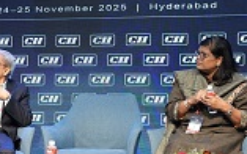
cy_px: 90
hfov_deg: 16.5
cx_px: -11
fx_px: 832
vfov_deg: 10.6
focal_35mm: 124
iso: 2000
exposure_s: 1/200
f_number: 4
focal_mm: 38.2
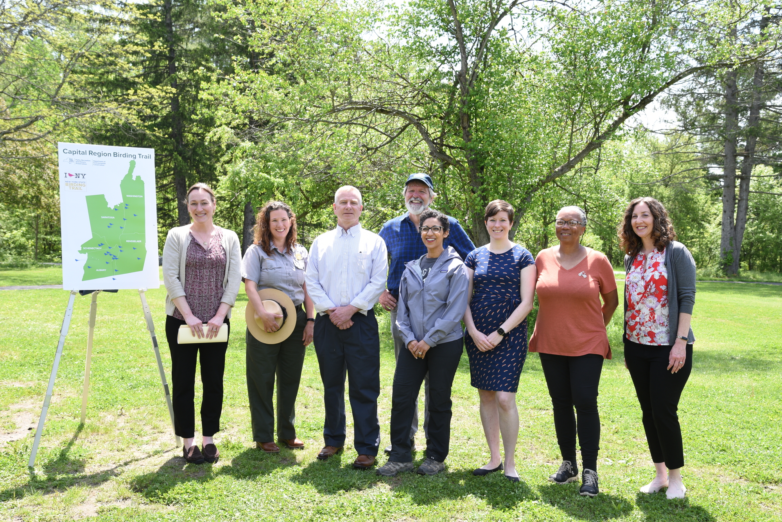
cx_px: 391
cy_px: 261
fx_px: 956
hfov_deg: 44.5
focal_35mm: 44
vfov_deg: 30.5
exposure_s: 1/200
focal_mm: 44
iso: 400
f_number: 8
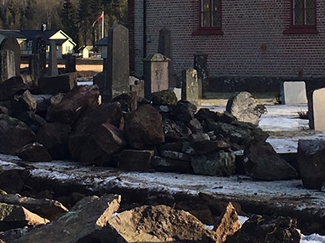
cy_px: -69
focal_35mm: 150
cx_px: 245
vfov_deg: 9.7
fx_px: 1407
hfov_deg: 13.1
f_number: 2.2
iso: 25
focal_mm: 4.15
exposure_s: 1/686
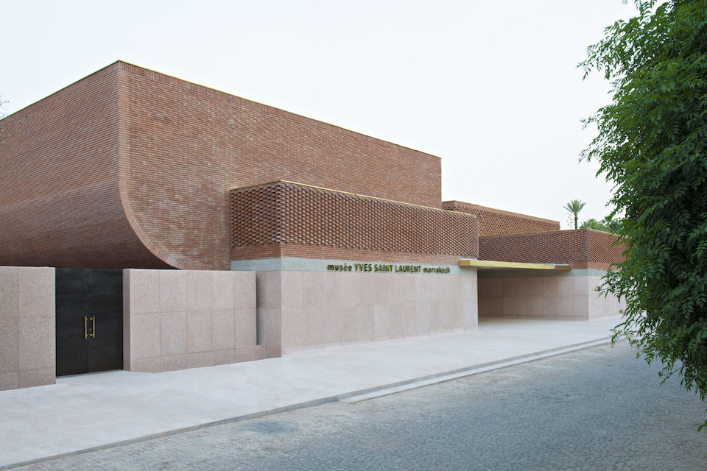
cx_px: 354
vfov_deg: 45.0
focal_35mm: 29
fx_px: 569
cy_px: 236
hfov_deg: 63.7
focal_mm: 29
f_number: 16
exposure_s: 1/4
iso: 125
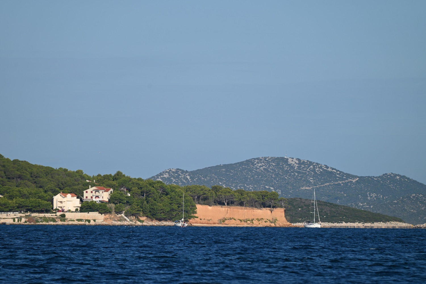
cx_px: 213
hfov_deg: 6.9
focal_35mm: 300
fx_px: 3551
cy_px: 142
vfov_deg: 4.6
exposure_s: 1/1000
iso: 125
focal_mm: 300
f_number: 5.6
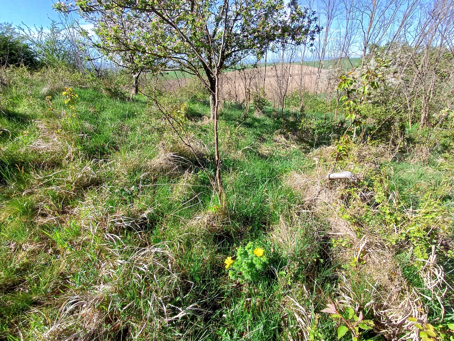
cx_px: 227
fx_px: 210
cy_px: 170
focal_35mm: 16
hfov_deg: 94.5
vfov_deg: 78.1
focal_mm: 1.64
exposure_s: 1/475
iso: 40
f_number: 2.2
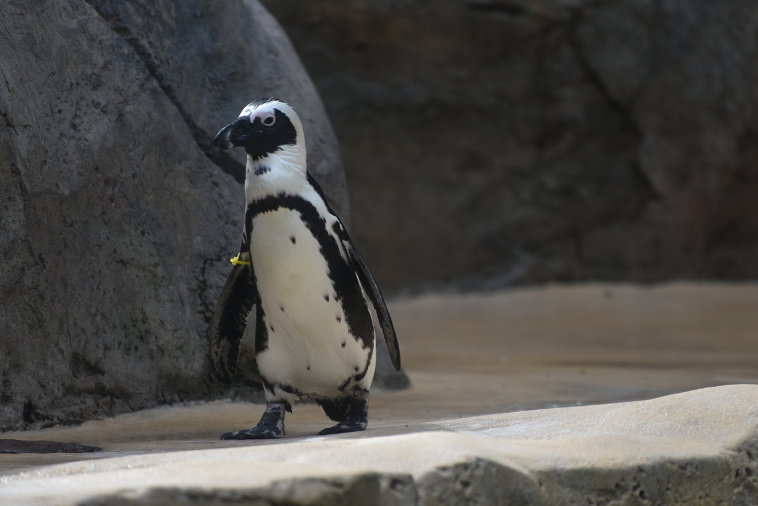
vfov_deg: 4.6
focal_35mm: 300
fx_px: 6318
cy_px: 253
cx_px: 379
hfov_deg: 6.9
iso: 280
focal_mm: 300
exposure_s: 1/640
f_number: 5.6
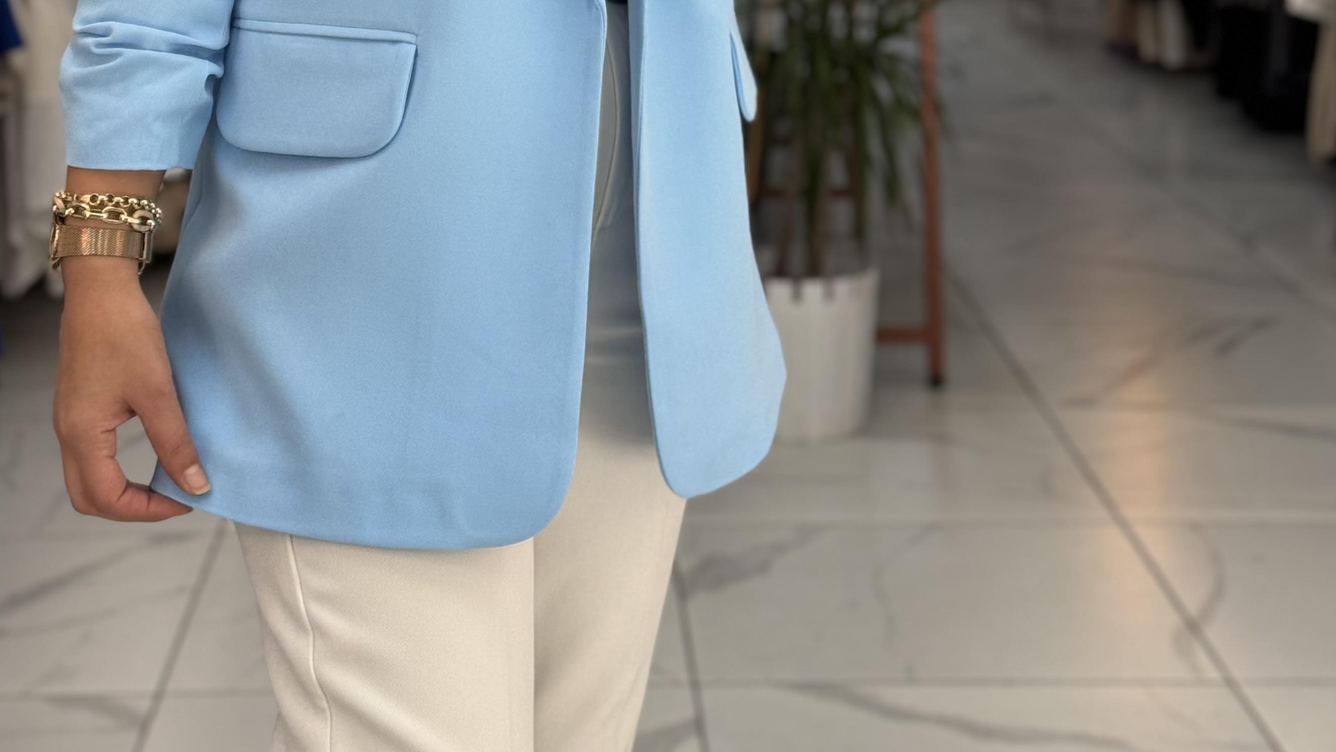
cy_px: -236
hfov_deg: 26.5
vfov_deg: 14.5
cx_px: 596
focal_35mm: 80
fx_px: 2834
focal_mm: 6.76
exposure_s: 1/100
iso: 50
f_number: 1.78
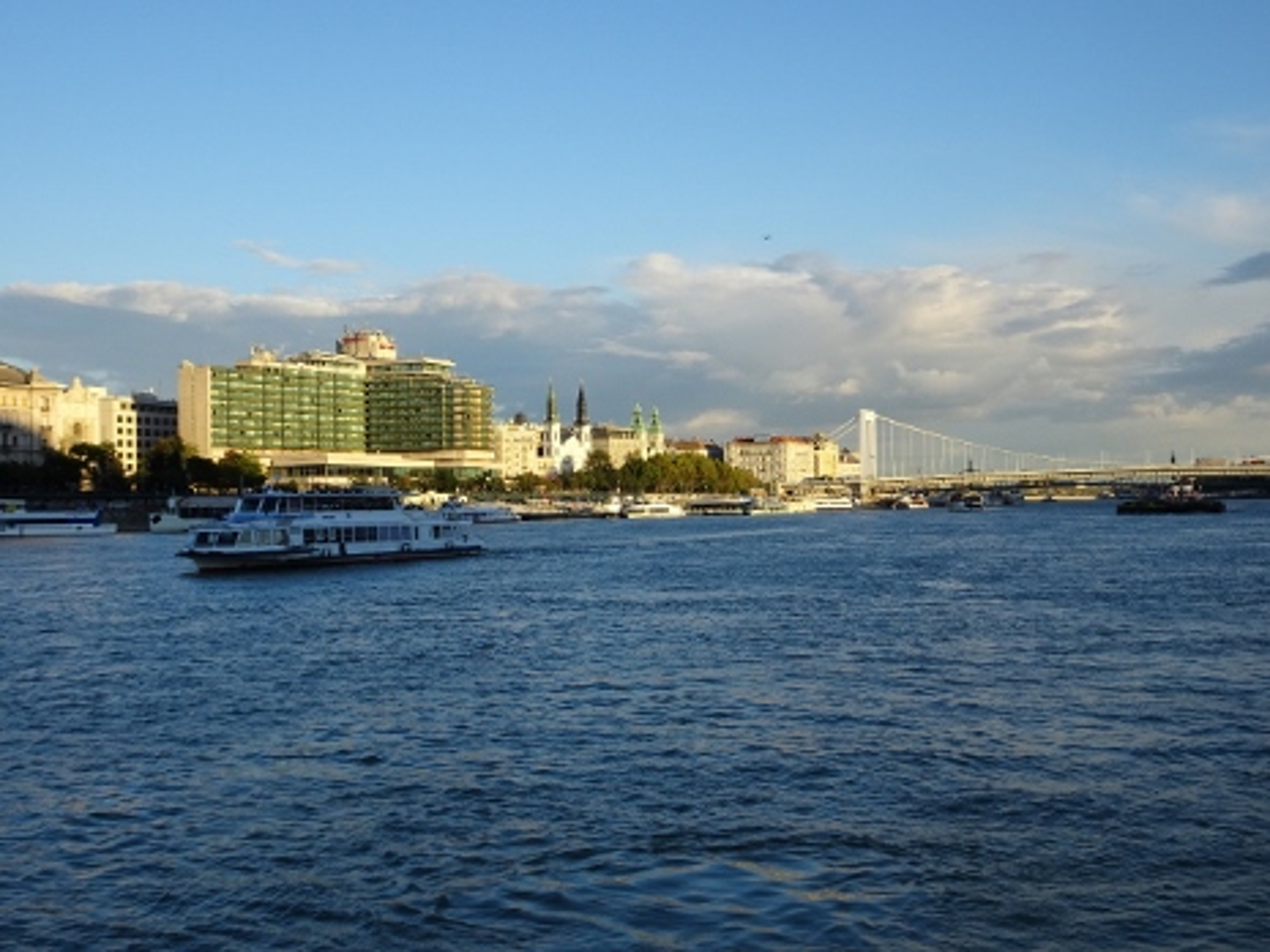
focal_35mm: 44
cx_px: 635
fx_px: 1615
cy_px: 476
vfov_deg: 32.9
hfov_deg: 42.9
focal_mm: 7.58
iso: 80
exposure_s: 1/320
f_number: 4.5
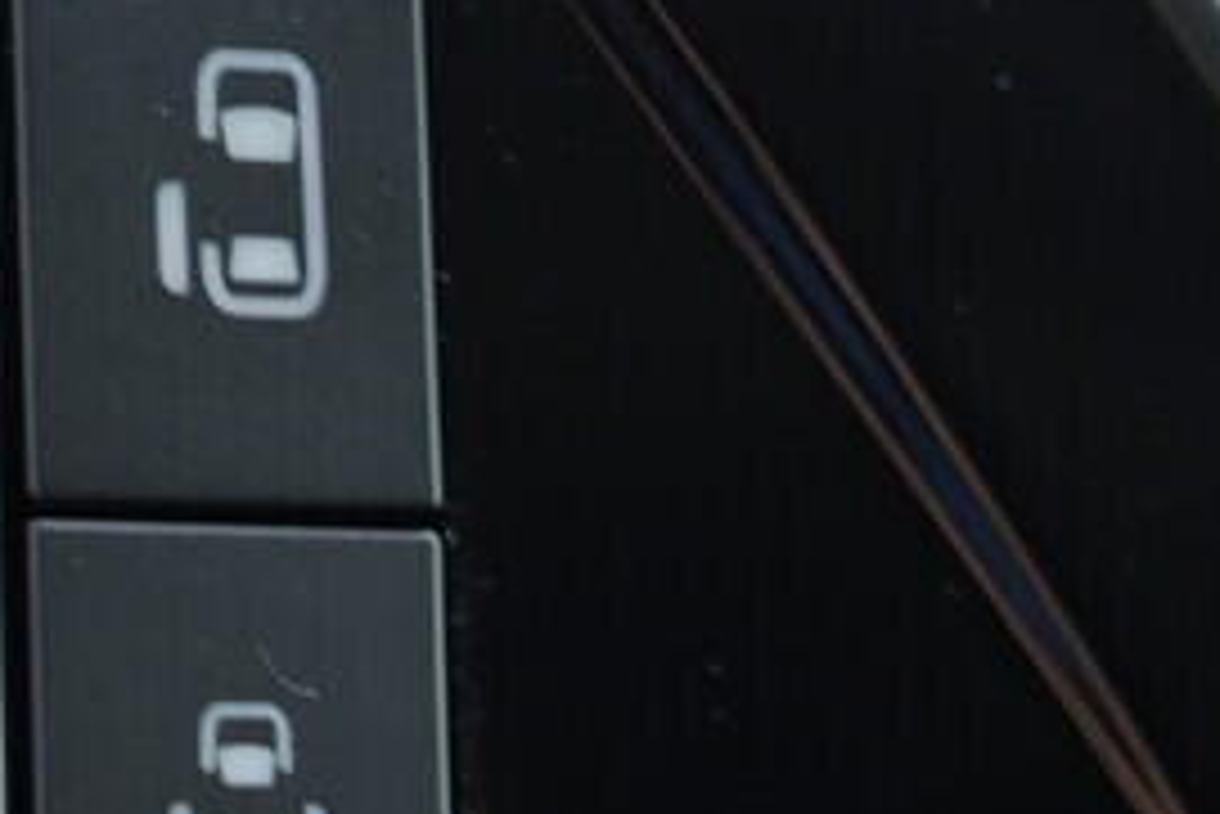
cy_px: 1014
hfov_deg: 15.0
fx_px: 4611
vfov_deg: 9.9
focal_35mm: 136
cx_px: 414
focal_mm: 24
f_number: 2.8
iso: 200
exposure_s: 1/40
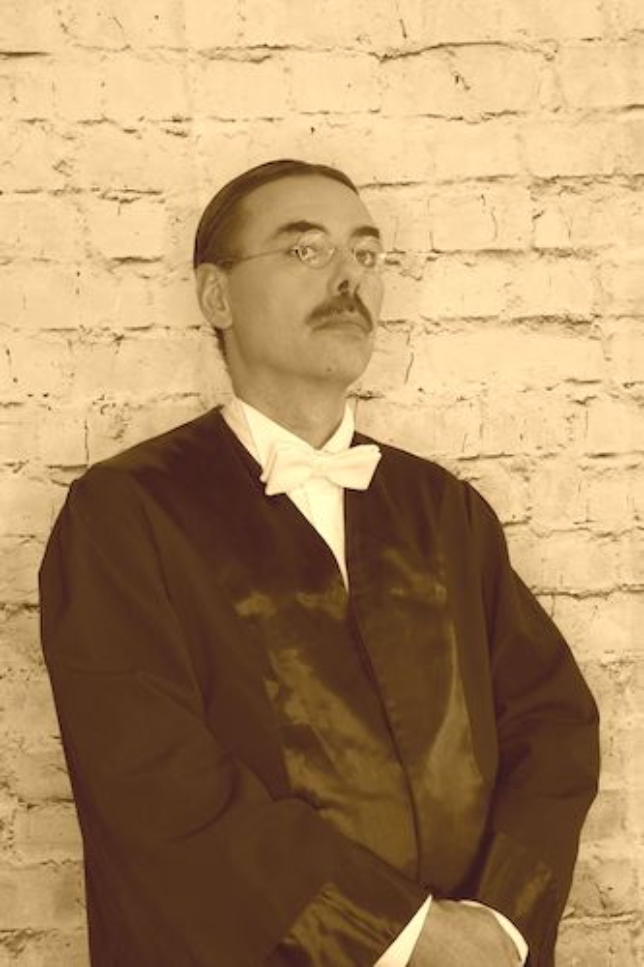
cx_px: 322
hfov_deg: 20.1
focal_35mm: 68
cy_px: 484
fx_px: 1812
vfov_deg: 29.9
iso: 1250
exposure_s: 1/100
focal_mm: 45
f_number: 5
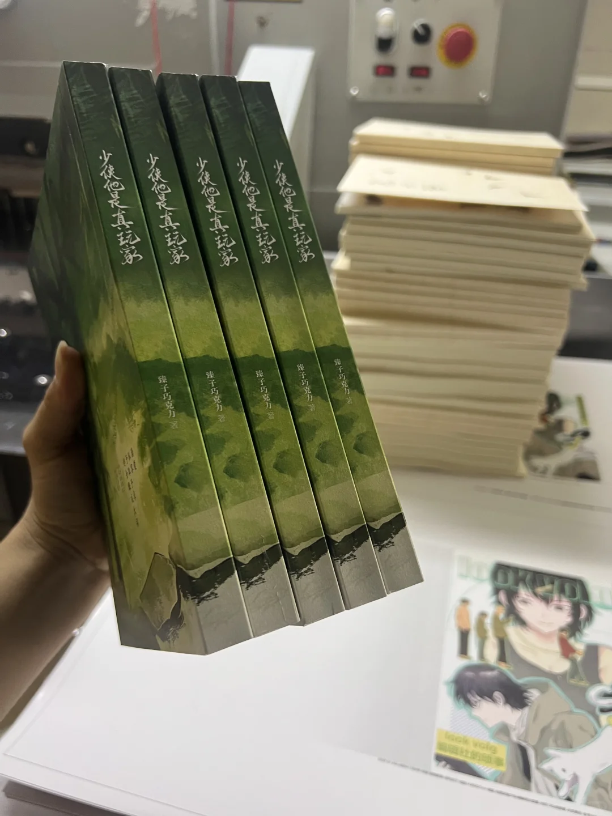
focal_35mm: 26
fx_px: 613
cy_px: 408
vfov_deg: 67.3
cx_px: 306
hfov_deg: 53.1
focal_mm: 5.7
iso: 125
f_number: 1.5
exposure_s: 1/50
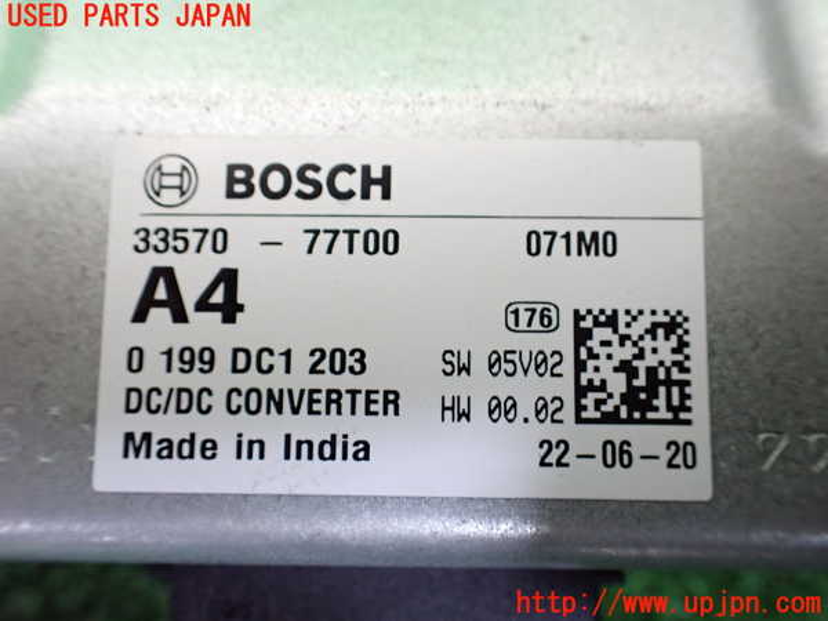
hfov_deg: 60.0
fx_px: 718
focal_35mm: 30
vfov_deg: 46.8
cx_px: 414
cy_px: 310
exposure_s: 1/40
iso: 800
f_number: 2.3
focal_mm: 5.4
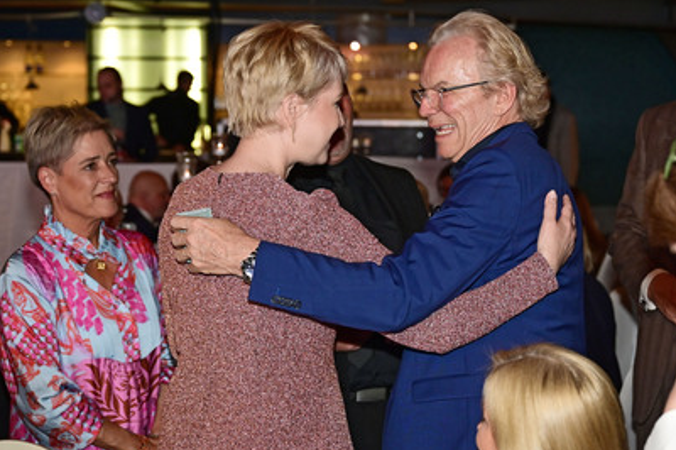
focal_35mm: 53
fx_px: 994
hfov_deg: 37.5
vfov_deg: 25.5
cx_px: 364
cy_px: 213
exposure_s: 1/200
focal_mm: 47
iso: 1600
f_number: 3.2
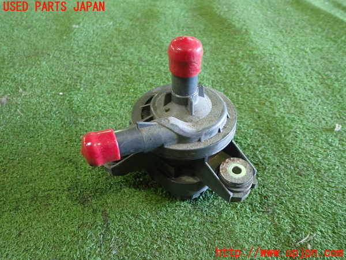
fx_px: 300
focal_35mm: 30
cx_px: 173
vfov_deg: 46.8
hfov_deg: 60.0
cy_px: 130
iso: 640
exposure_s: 1/30
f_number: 2.3
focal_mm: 5.4
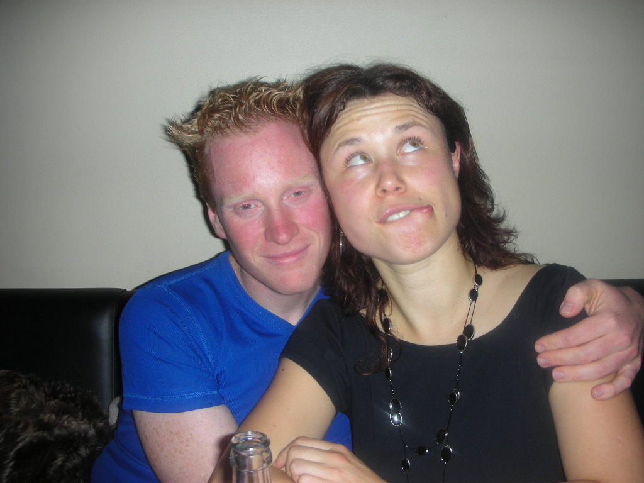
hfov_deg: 52.6
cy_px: 242
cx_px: 322
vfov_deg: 40.7
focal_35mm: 35
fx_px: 651
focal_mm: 5.8
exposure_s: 1/60.1
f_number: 3
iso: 50
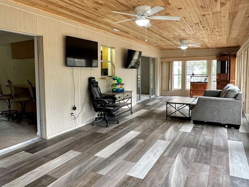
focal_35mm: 28
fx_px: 201
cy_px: 87
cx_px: 101
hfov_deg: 62.9
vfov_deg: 49.7
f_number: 2.2
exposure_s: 1/60
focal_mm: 2.22
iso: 200
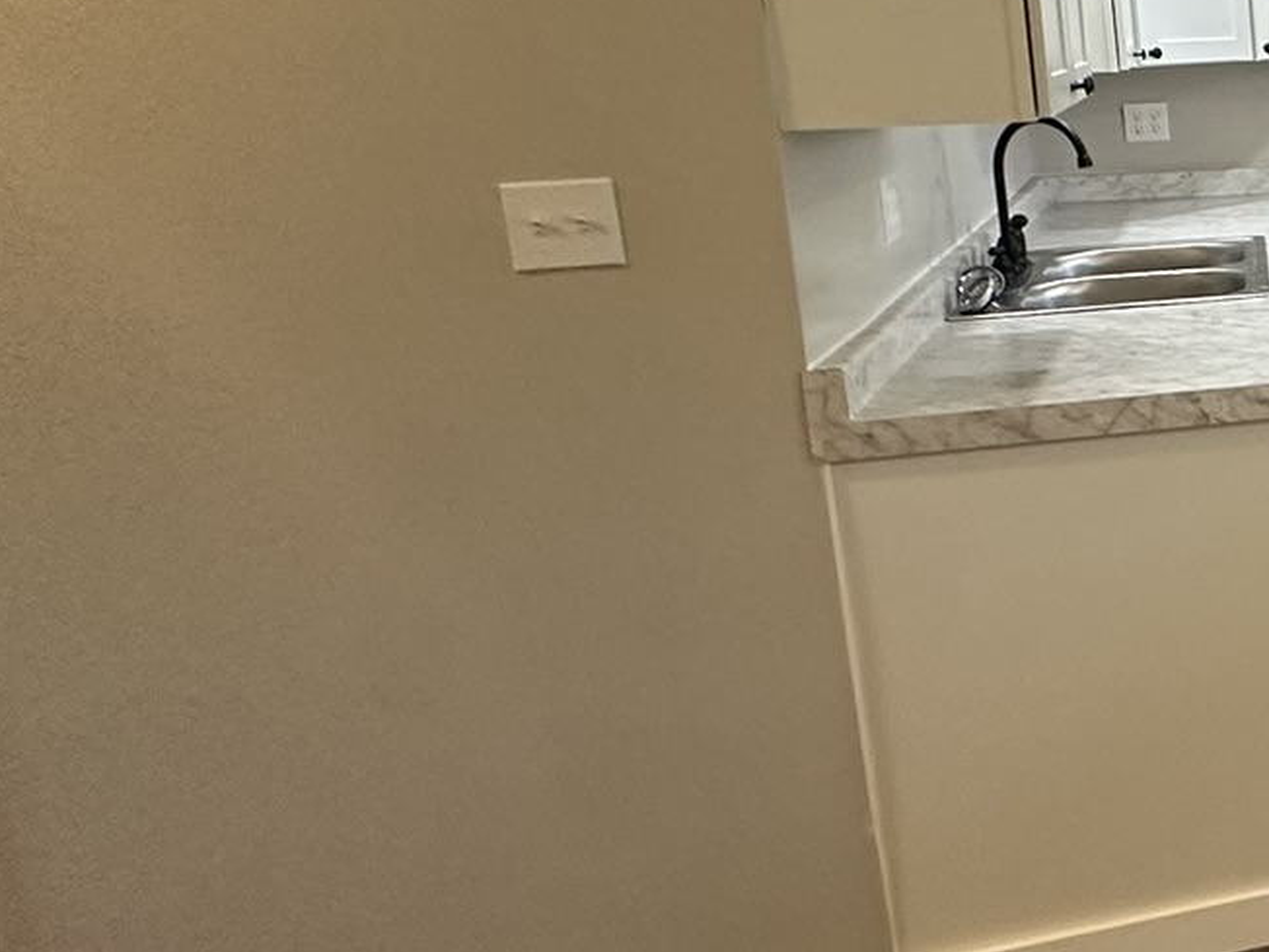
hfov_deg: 28.4
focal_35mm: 44
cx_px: 1892
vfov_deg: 32.5
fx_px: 1613
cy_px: 282
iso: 250
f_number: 2.2
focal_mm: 2.22
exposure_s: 1/120
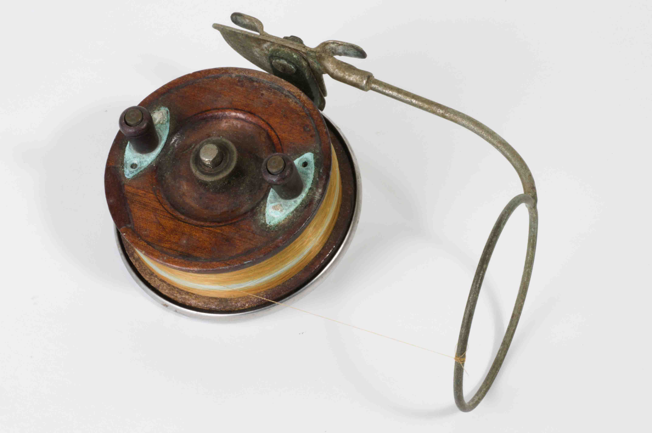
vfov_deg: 15.2
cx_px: 326
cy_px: 216
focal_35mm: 90
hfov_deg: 22.6
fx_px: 1628
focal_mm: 60
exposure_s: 1/1.67
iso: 200
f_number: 36
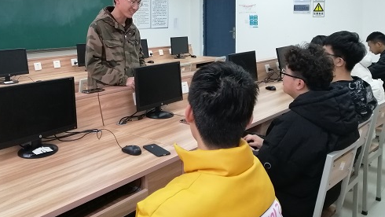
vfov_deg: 31.0
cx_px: 140
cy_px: 34
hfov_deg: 53.3
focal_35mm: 37
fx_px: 378
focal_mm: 3.81
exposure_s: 1/33.3
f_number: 2.2
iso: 320
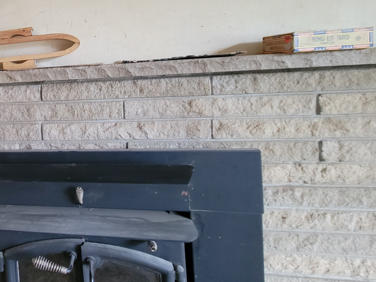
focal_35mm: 24
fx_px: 261
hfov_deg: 60.9
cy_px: 77
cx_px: 40
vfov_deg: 54.6
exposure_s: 1/30
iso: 500
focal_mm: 2.2
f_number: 2.2
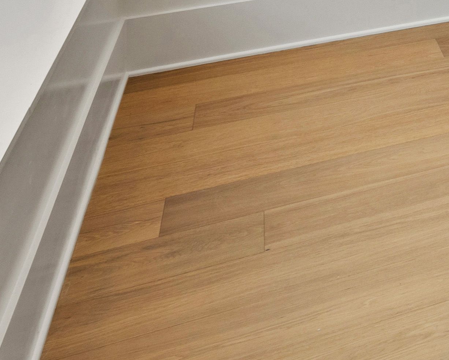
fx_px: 850
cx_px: 756
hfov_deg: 21.8
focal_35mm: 64
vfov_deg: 18.3
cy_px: -302
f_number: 8
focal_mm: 10
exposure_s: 1/5
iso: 100
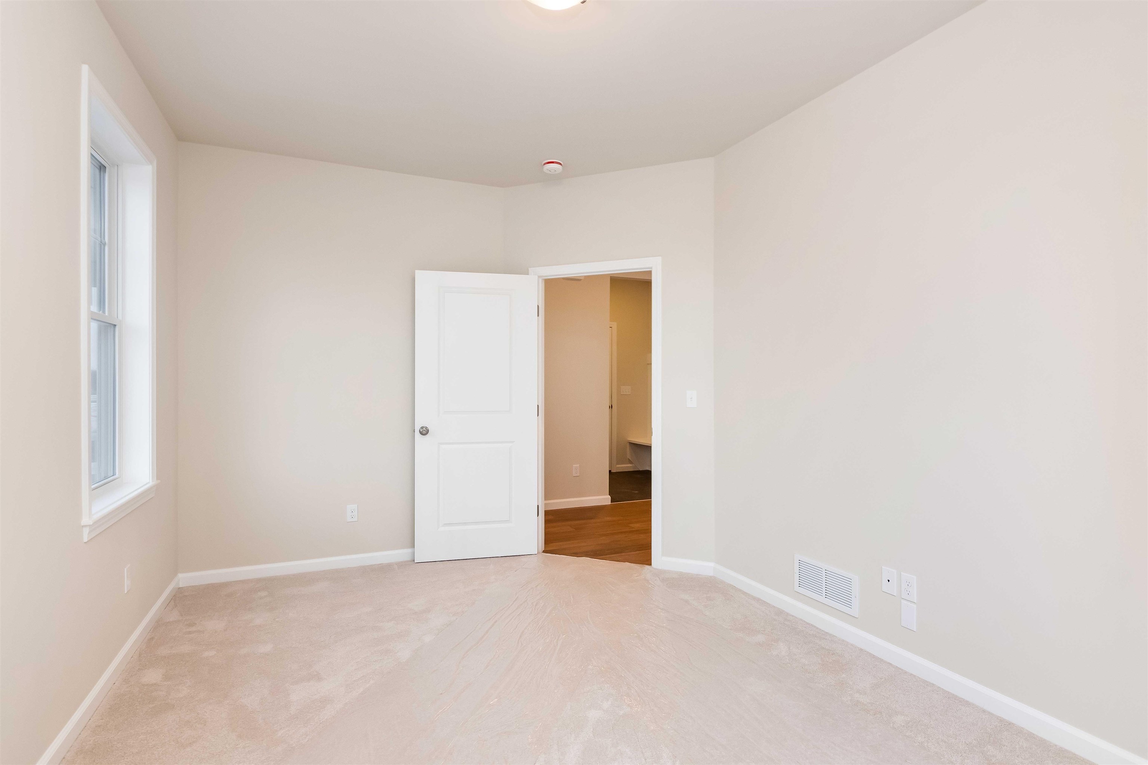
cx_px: 574
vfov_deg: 73.7
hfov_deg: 96.7
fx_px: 510
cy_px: 382
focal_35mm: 16
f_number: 7.1
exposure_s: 1/80
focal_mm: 11
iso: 500
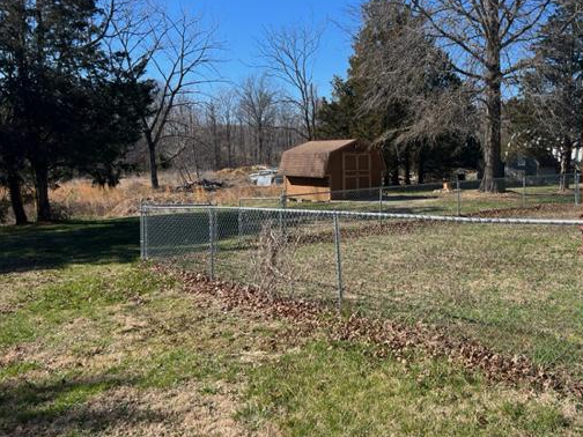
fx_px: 556
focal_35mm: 33
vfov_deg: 42.9
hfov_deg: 54.6
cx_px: 369
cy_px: 207
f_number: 1.5
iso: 50
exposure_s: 1/2571
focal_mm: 5.7
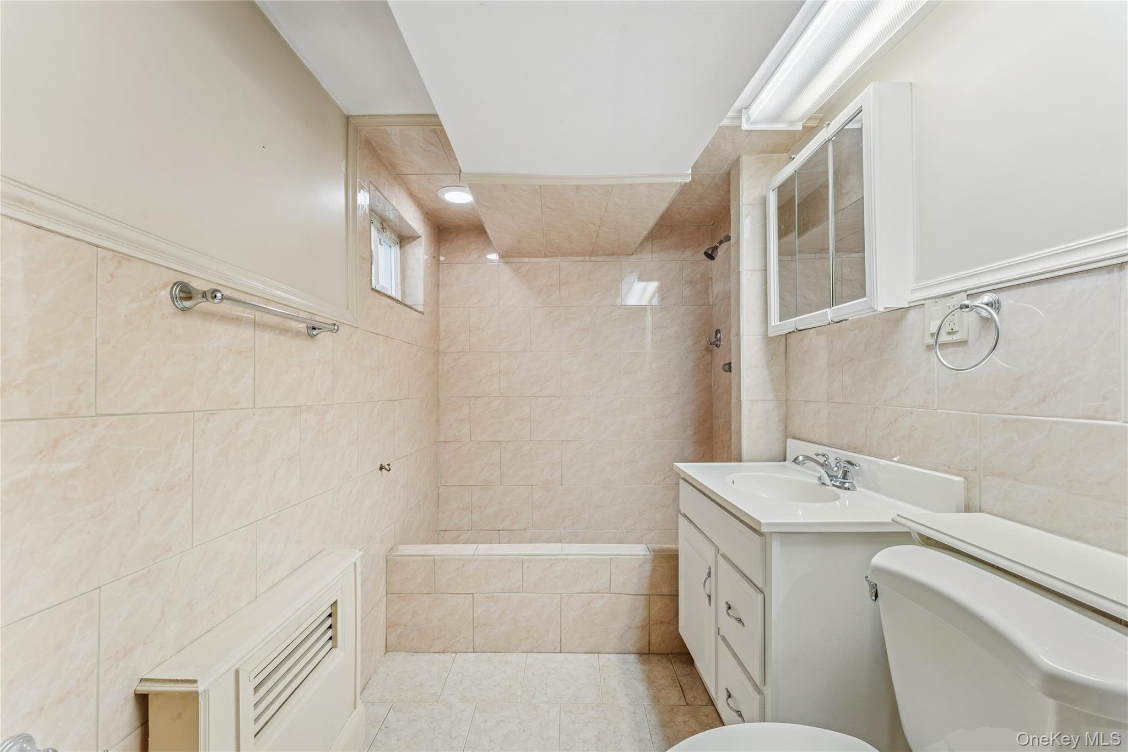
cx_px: 564
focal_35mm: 14
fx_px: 439
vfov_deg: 81.2
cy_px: 376
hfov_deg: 104.3
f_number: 11
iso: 100
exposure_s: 1/1.67
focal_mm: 14
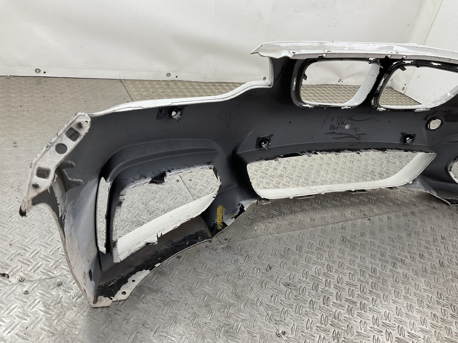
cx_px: 229
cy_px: 172
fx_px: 384
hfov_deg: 61.7
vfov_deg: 48.2
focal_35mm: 29
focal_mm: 3
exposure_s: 1/100
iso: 25
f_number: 1.8
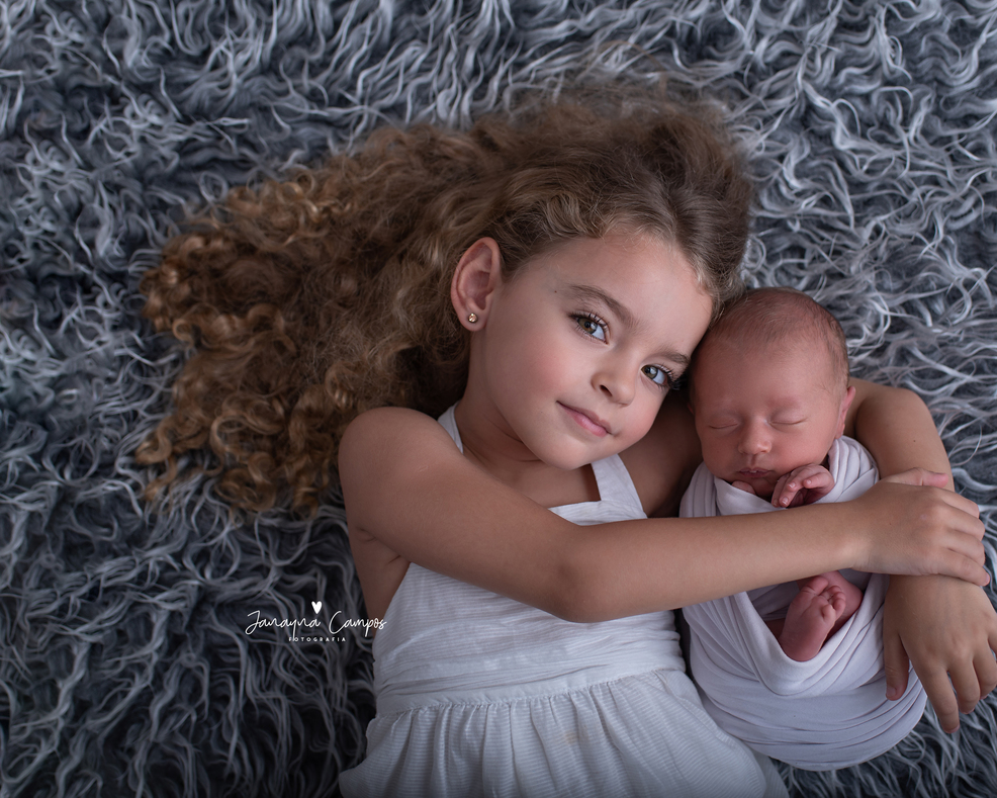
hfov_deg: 45.6
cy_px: 394
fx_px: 1180
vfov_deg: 37.3
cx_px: 586
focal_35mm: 40
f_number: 2.8
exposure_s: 1/200
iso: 100
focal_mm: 35
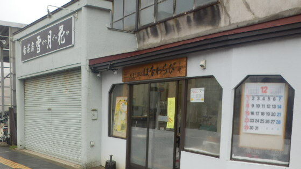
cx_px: 164
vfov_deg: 25.8
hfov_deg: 44.6
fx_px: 367
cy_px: 110
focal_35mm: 46
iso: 80
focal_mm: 6.6
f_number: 3.9
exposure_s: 1/80
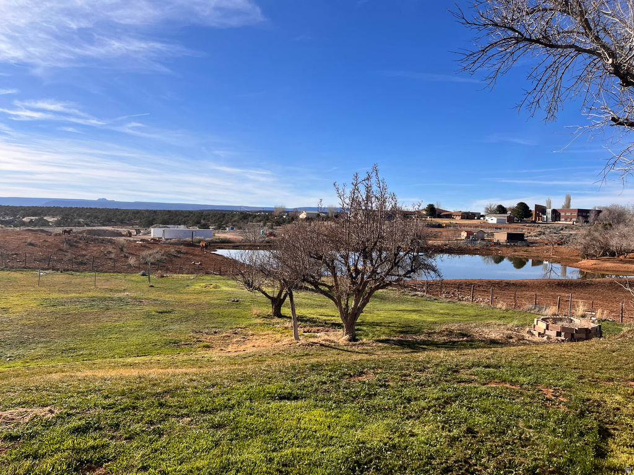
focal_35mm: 26
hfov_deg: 67.3
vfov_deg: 53.1
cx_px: 317
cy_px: 238
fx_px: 476
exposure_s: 1/4310
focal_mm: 5.1
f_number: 1.6
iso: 50
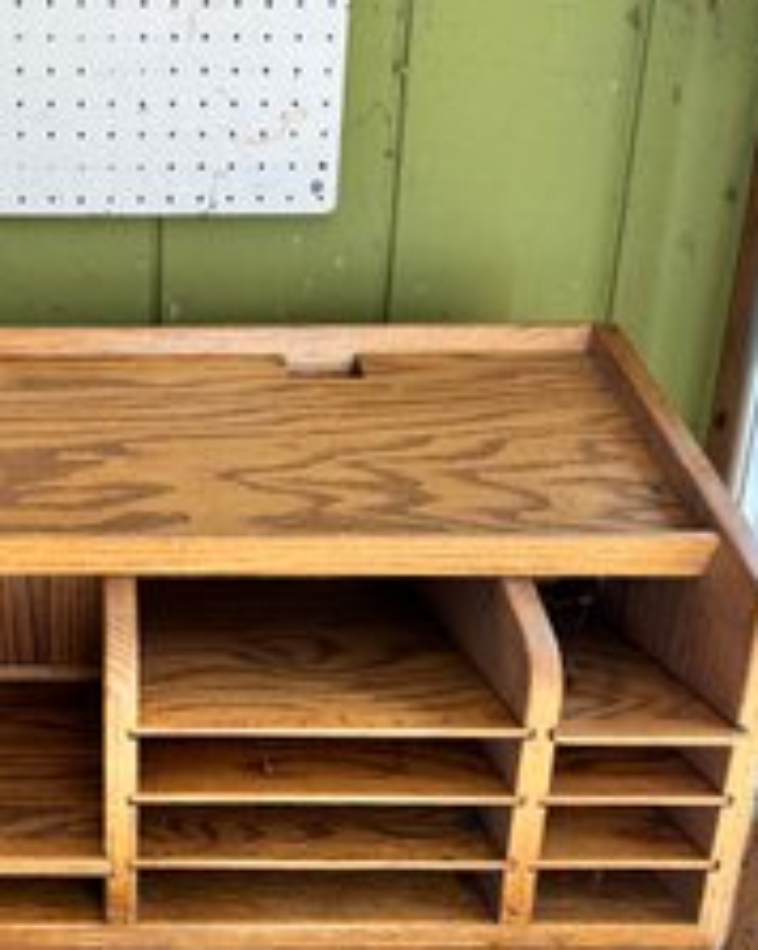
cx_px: 83
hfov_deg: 38.4
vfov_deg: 50.3
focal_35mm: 36
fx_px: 1011
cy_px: 518
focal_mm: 6.76
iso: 64
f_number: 1.78
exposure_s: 1/236
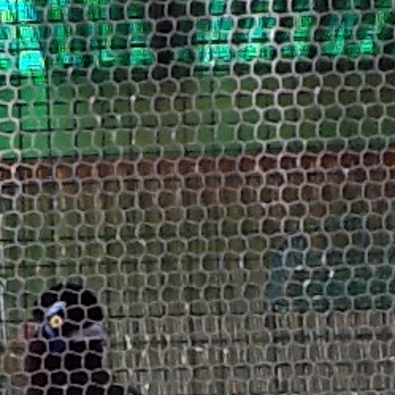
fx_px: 1407
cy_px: 449
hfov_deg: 15.8
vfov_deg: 15.5
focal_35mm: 109
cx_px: 32
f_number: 2.4
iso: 80
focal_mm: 2.03
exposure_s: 1/40
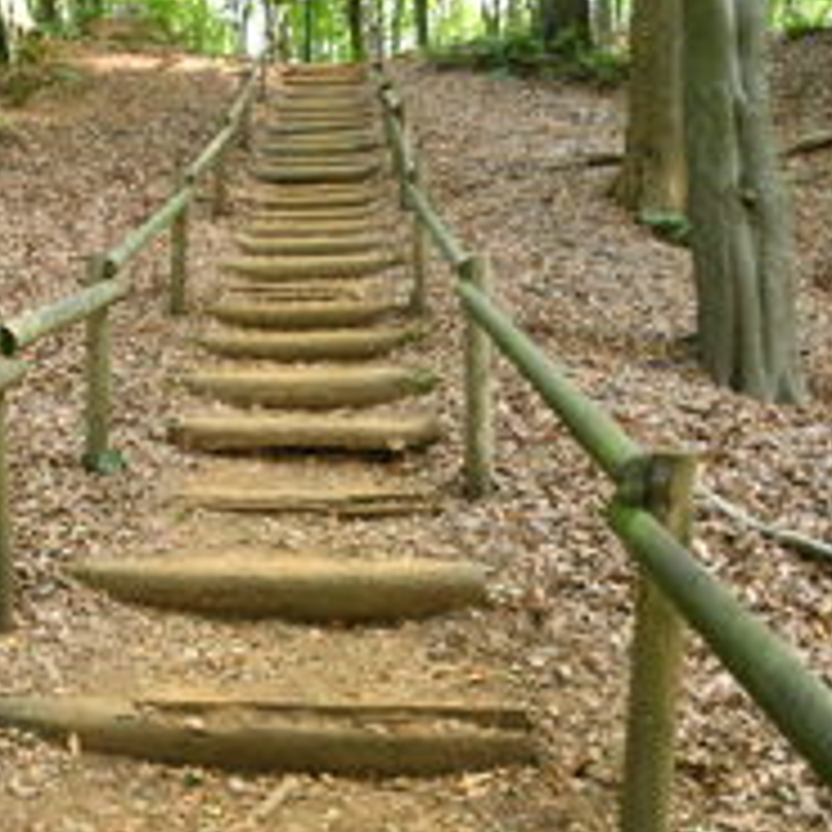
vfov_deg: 38.3
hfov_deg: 37.5
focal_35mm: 44
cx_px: 220
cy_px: 429
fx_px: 1196
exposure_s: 1/80
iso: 1250
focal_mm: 16
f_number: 3.5
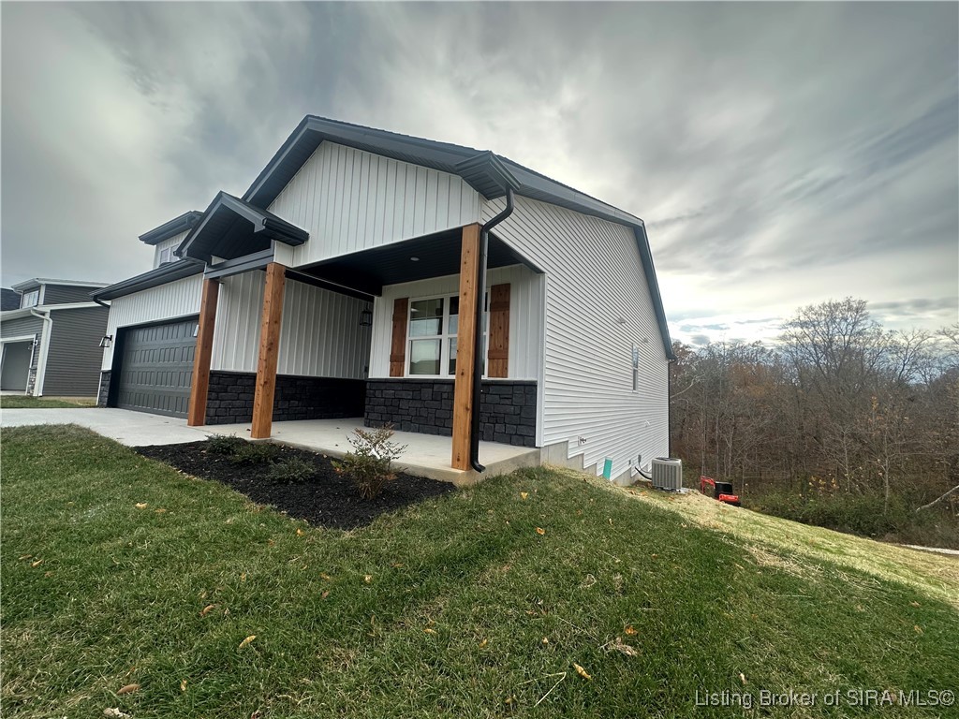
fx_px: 388
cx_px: 480
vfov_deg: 85.7
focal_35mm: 14
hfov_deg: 102.1
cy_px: 360
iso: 40
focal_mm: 2.22
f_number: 2.2
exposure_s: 1/744
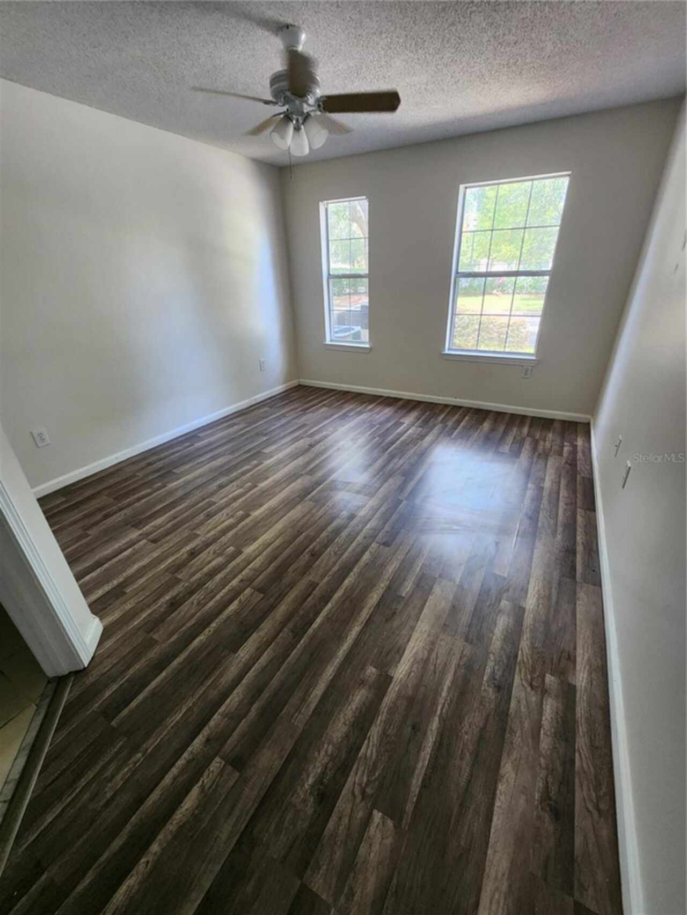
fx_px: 344
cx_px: 344
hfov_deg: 89.9
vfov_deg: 106.2
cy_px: 458
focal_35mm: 13
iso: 250
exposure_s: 1/60
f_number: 2.2
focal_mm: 2.2
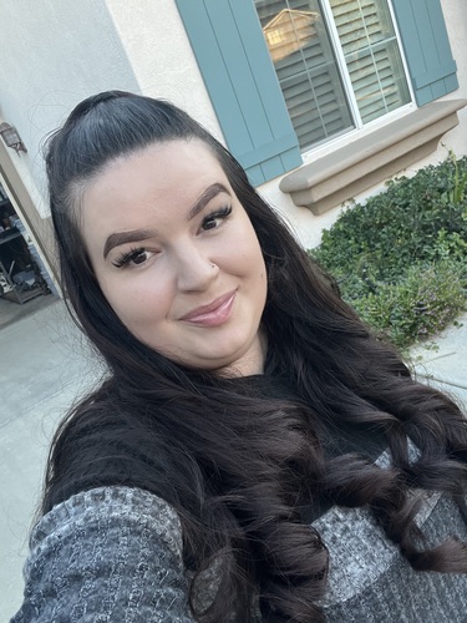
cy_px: 312
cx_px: 234
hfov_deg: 46.8
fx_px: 540
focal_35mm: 30
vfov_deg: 60.0
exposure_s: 1/121
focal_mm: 2.71
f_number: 2.2
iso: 80
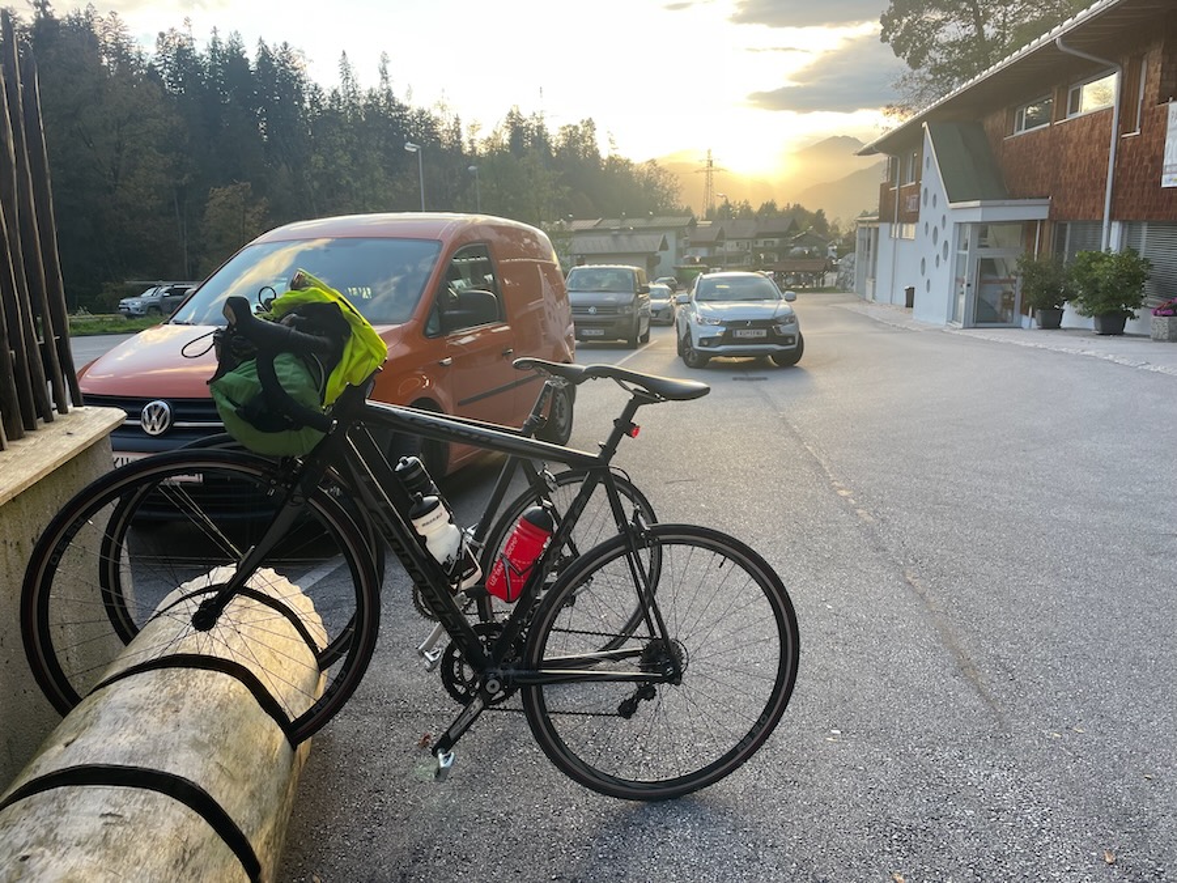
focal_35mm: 26
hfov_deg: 67.3
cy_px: 442
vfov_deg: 53.1
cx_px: 588
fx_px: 884
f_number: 1.6
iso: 32
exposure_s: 1/282
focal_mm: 4.2
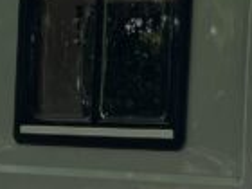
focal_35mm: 190
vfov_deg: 7.7
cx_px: 333
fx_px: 1383
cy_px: 234
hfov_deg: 10.2
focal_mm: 5.7
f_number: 1.5
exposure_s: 1/2045
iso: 50
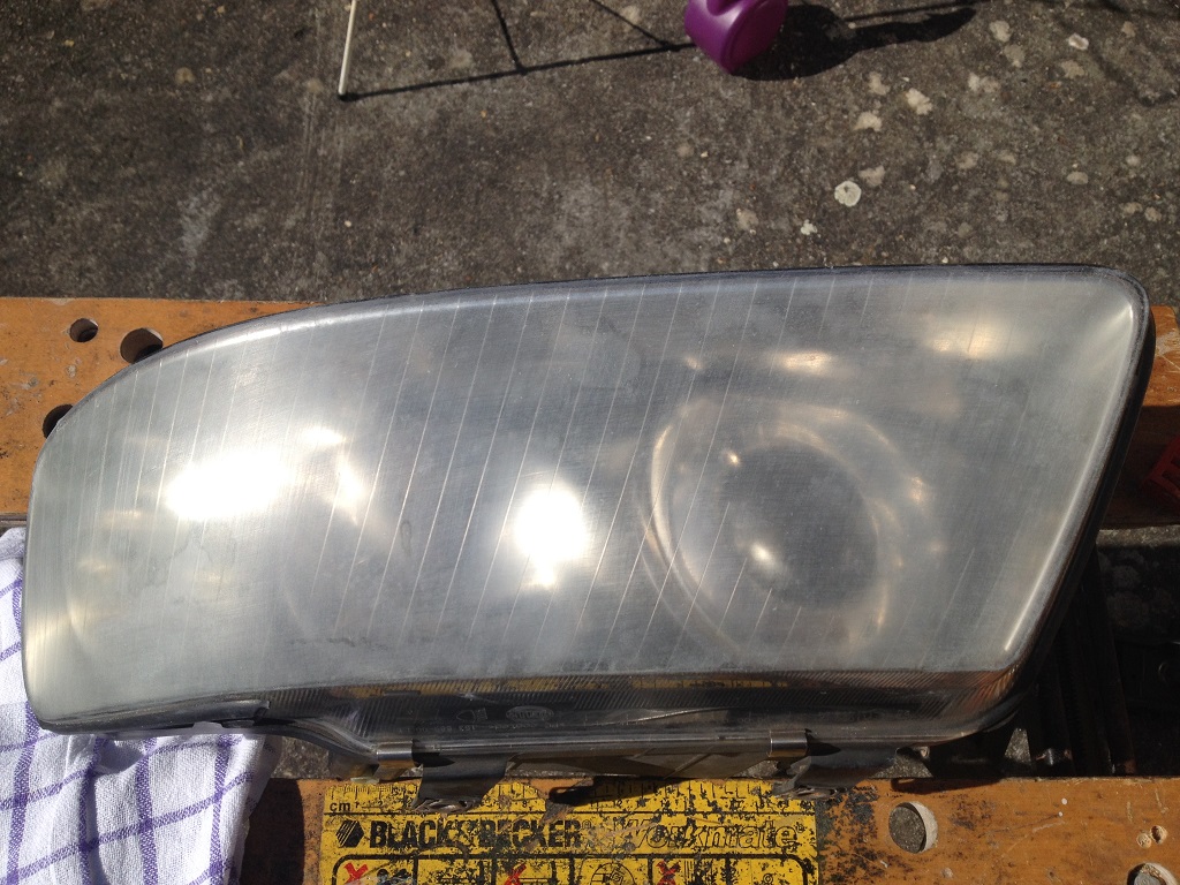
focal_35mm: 35
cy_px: 442
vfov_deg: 40.7
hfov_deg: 52.6
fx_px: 1193
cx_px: 590
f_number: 2.4
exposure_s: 1/2632
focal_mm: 4.28
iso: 50
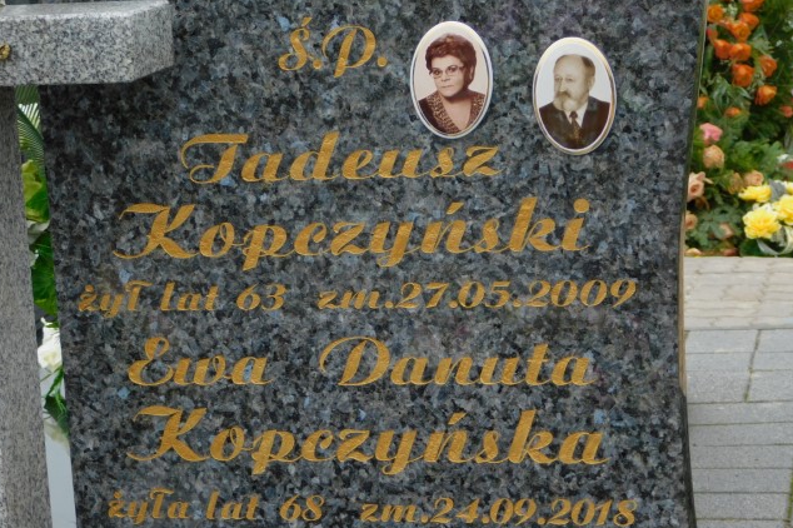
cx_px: 394
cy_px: 278
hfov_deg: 19.6
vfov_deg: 13.2
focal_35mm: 104
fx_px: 2290
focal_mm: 17.6
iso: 125
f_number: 4.6
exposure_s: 1/60
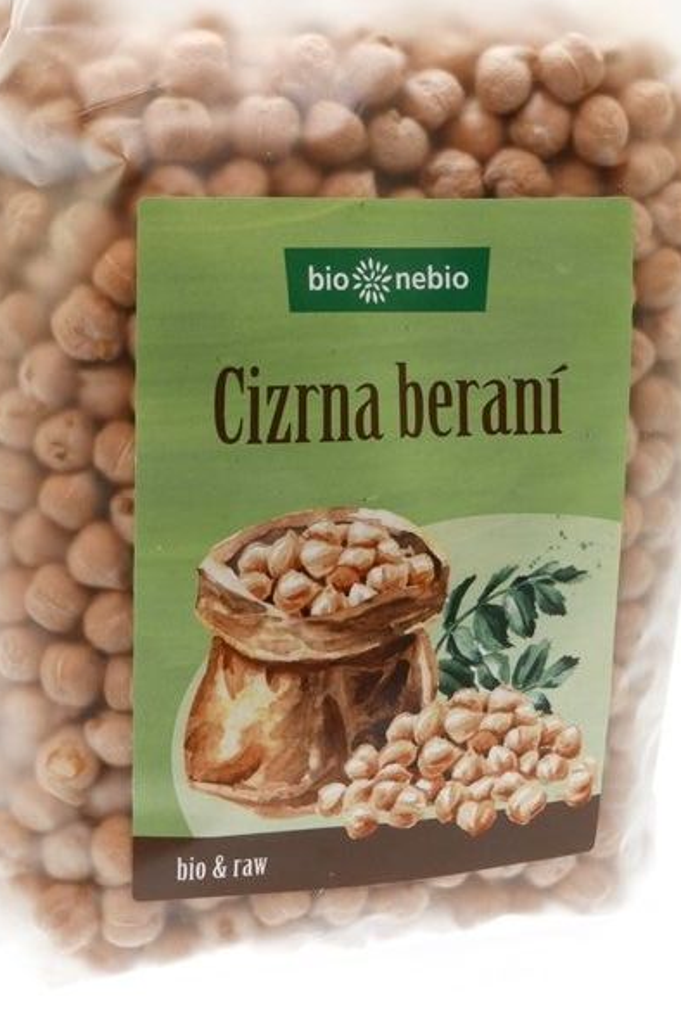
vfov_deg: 26.5
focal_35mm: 76
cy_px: 387
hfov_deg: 18.0
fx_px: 2151
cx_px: 305
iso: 800
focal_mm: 25.4
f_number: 16
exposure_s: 1/13
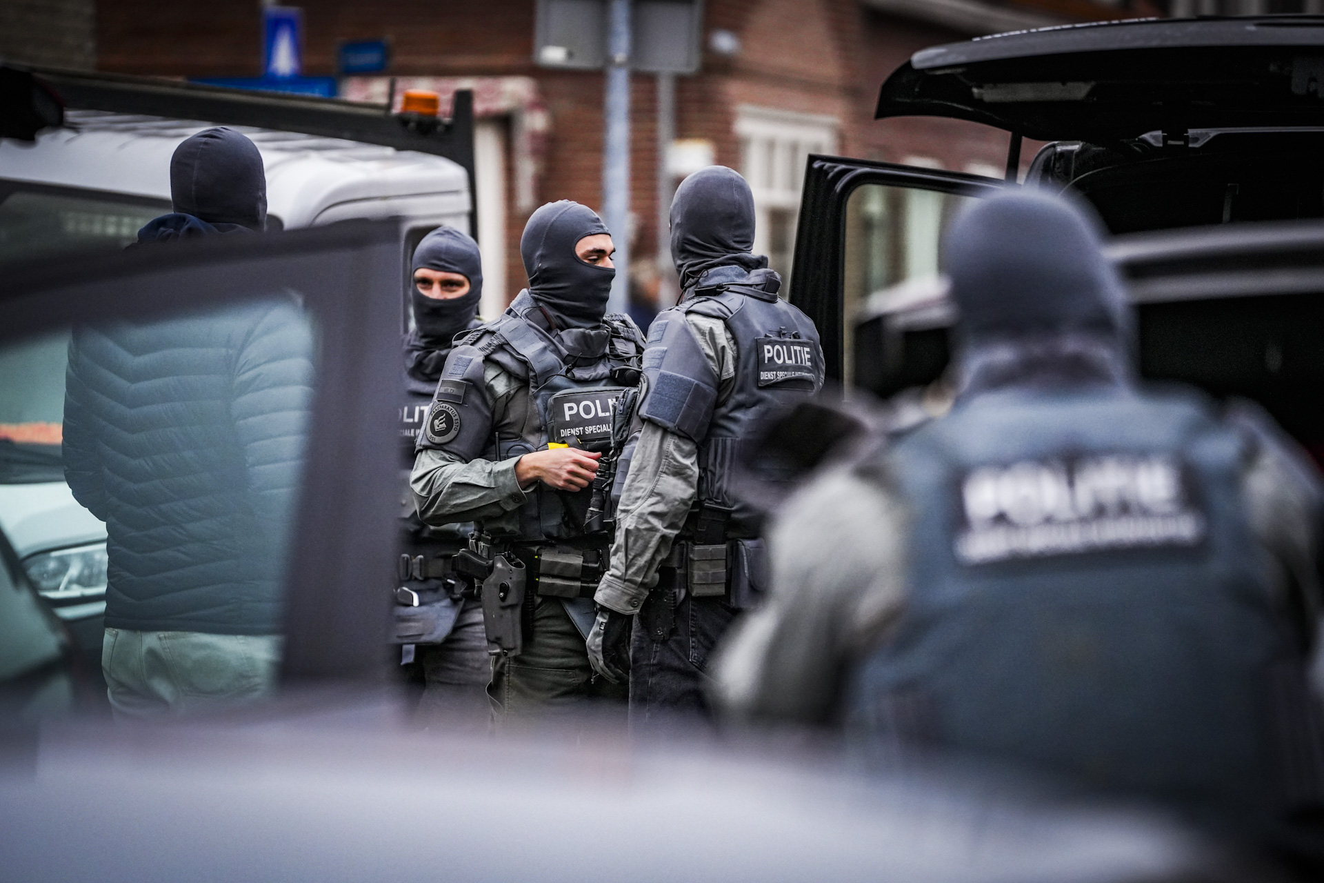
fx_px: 7355
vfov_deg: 6.9
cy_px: 442
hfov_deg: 10.3
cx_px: 662
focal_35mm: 200
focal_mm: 200
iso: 1600
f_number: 2.8
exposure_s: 1/3200
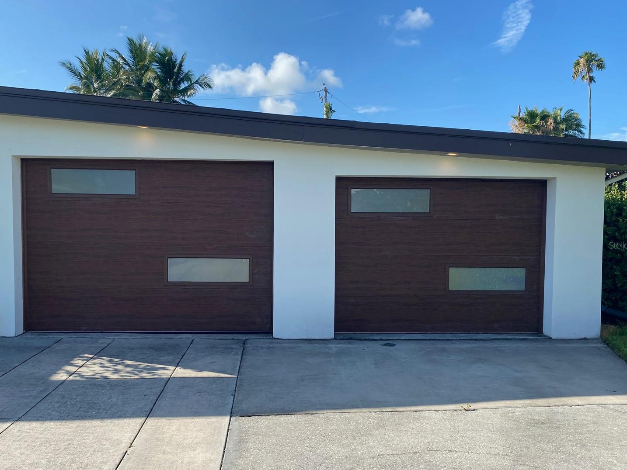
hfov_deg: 61.6
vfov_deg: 48.2
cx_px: 300
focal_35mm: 29
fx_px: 525
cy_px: 245
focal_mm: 4.25
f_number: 1.8
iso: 32
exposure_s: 1/1727
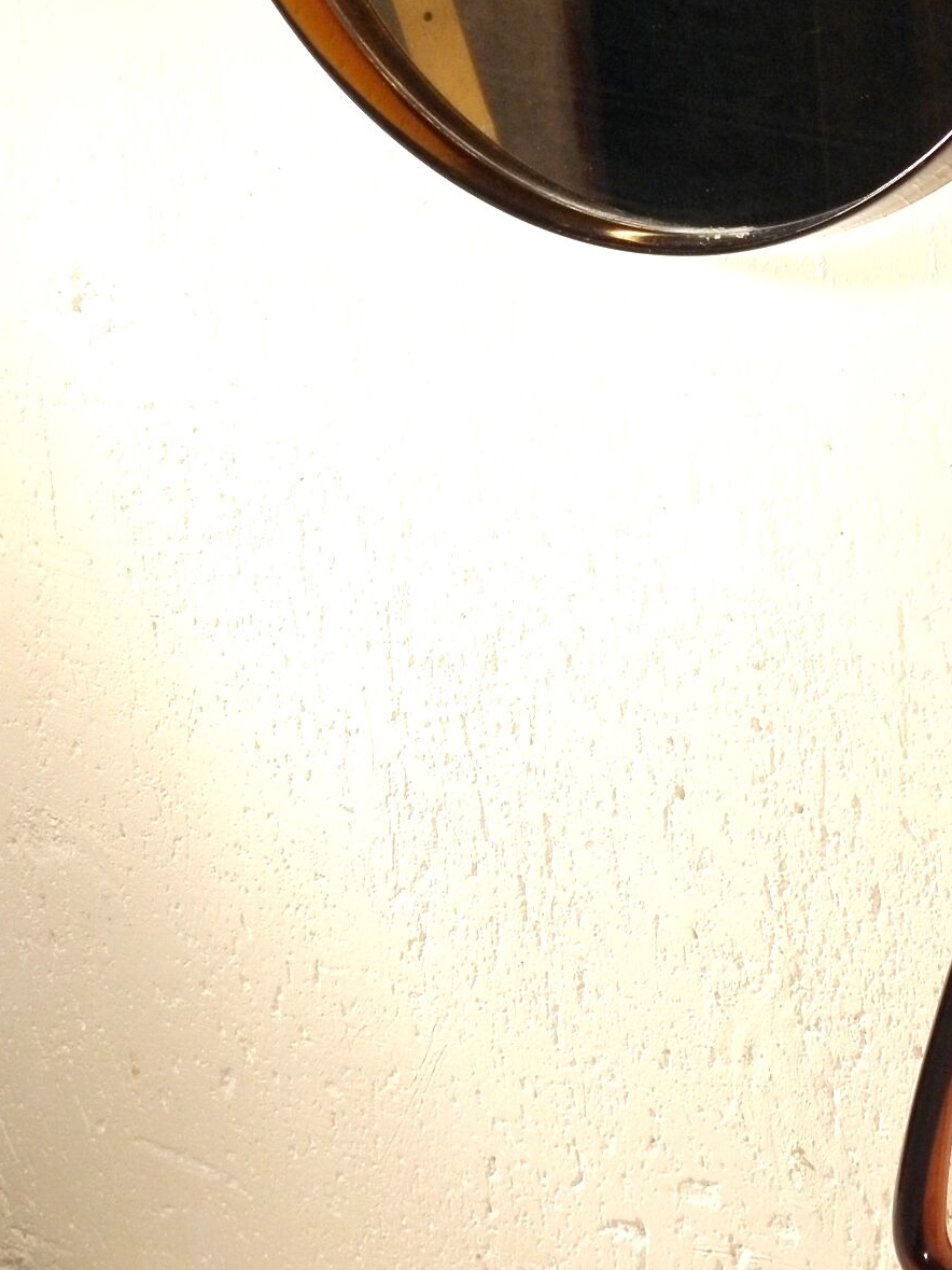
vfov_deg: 21.5
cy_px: 100
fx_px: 3264
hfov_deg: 16.4
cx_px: 848
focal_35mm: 89
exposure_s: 1/40
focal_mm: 7.5
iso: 160
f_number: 3.8
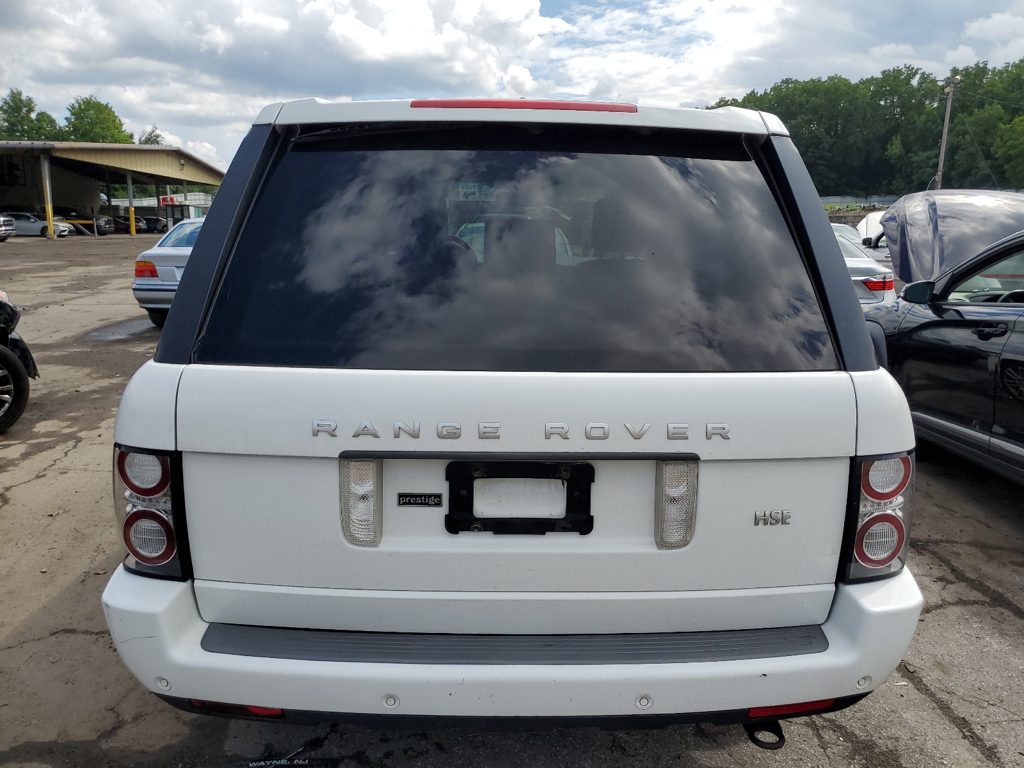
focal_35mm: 26
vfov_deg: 53.1
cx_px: 512
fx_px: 769
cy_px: 384
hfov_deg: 67.3
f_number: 1.5
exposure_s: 1/3333
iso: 50
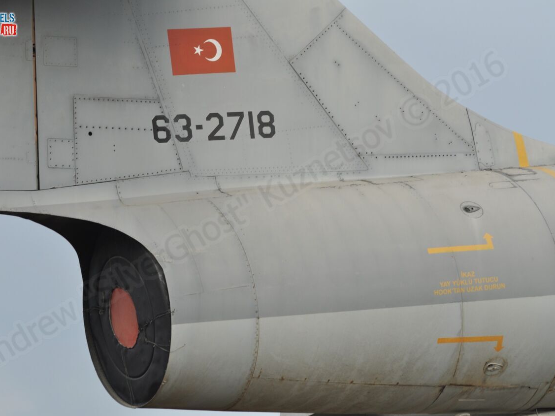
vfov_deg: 5.9
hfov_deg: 7.8
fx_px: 4065
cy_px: 209
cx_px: 242
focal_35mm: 254
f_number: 8
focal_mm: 155
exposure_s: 1/200
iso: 200
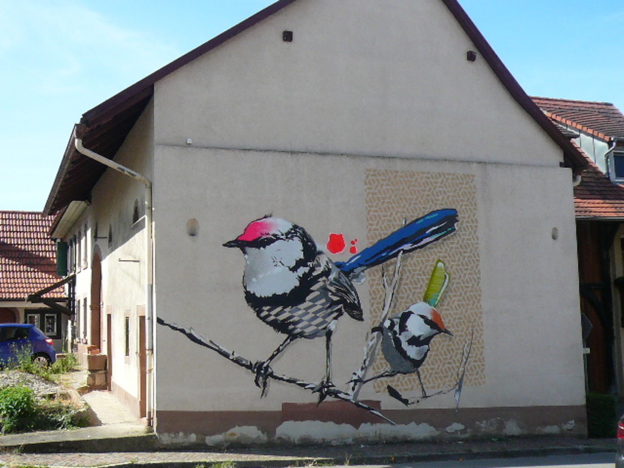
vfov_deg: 32.2
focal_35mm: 45
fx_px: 811
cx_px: 312
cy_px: 234
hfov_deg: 42.1
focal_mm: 4.9
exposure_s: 1/800
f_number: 2.9
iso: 100
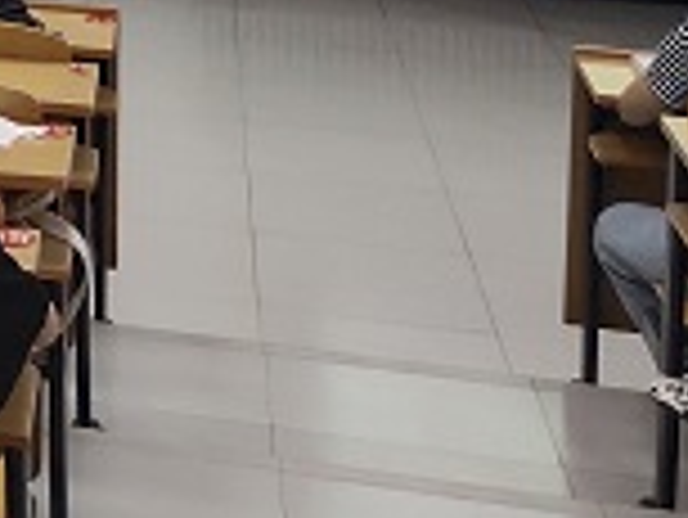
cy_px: -509
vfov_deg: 11.2
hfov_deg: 14.6
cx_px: -490
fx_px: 2407
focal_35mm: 121
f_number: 1.8
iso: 174
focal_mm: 4.27
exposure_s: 1/50
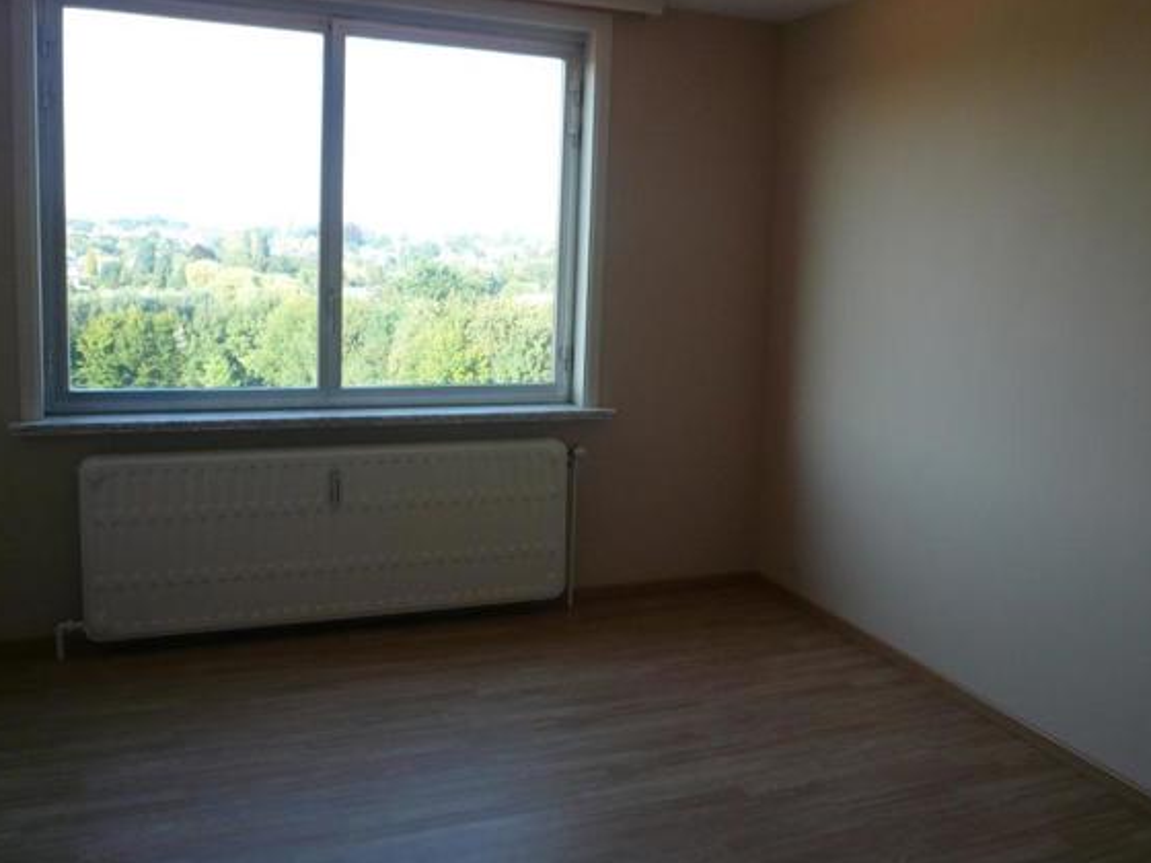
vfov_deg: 44.2
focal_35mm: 32
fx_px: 1064
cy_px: 419
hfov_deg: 56.7
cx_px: 645
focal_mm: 4.6
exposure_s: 1/125
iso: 100
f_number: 2.8
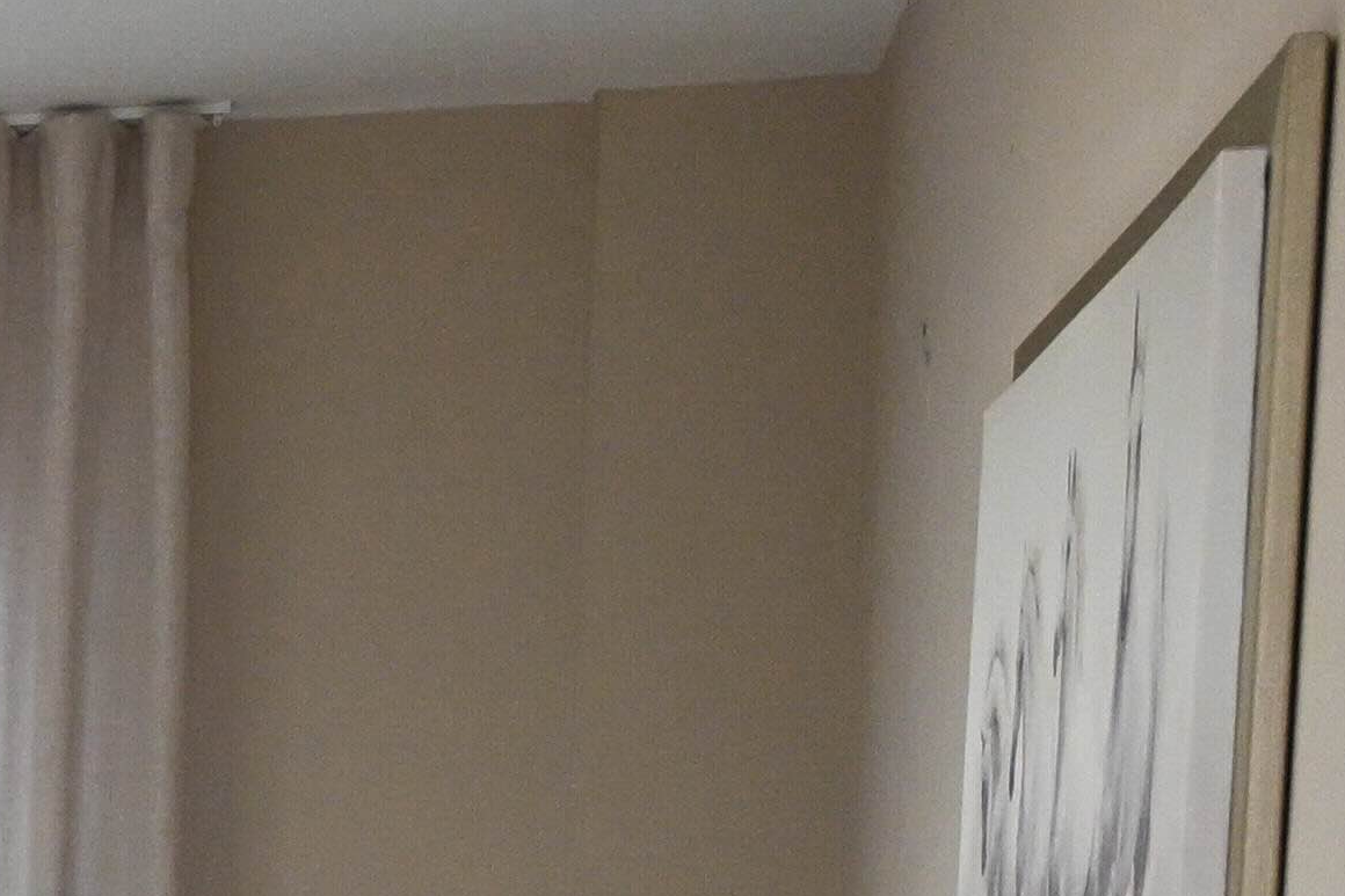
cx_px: -2088
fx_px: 5551
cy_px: 1477
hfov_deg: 11.1
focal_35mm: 149
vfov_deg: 8.9
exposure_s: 1/200
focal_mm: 28.5
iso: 3600
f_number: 5.6
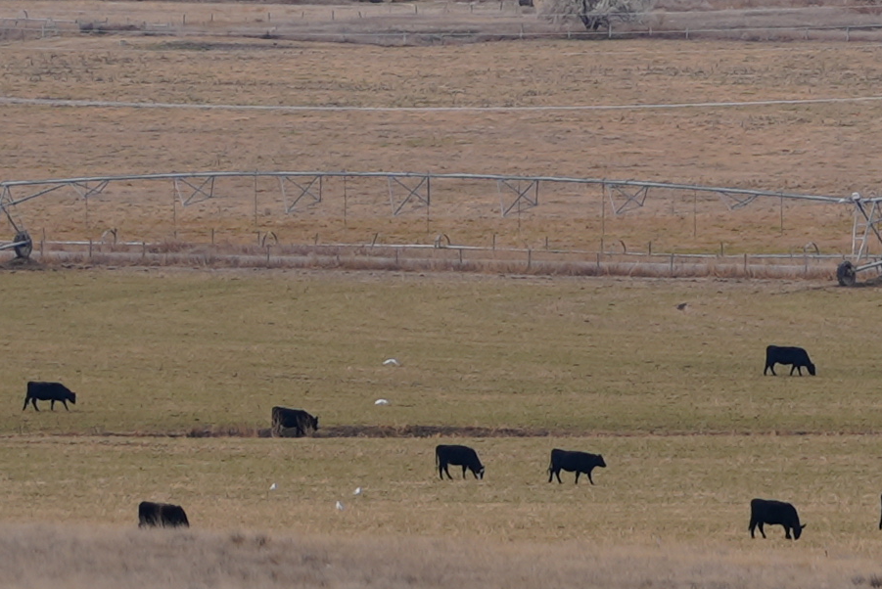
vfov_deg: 2.2
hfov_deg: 3.2
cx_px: 944
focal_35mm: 635
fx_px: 15567
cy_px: -121
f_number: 5
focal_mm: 135
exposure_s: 1/250
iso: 80
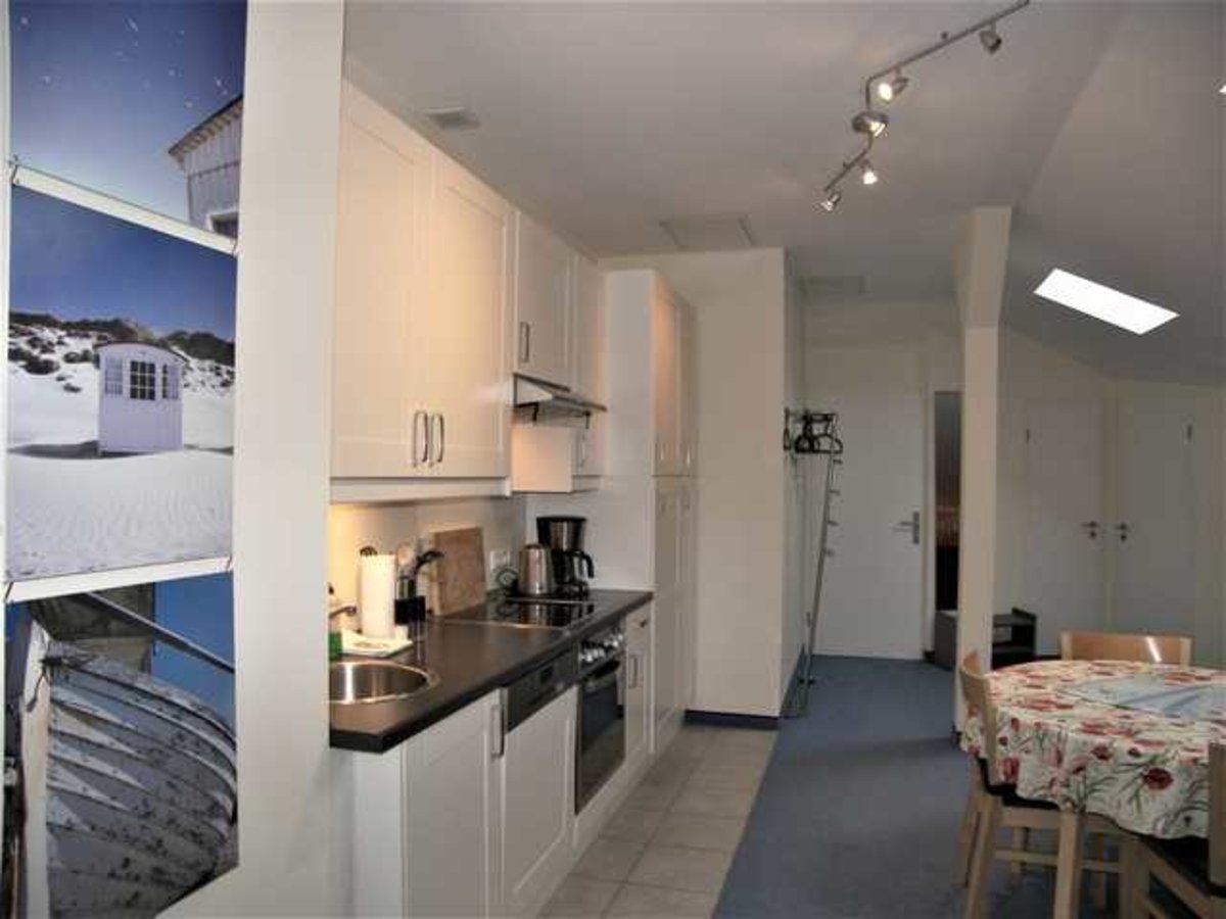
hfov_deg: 71.6
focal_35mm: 24
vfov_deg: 56.8
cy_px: 460
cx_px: 613
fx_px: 850
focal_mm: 5
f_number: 2.8
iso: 100
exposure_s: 1/30
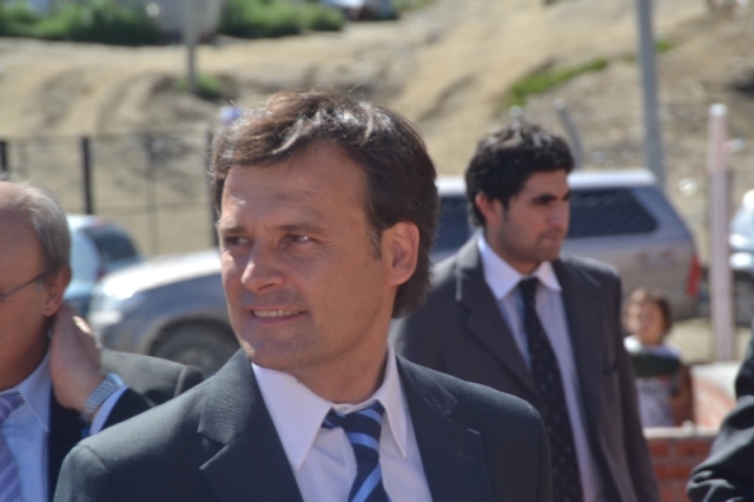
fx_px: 3768
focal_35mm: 180
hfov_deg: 11.4
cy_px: 251
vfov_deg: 7.6
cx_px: 377
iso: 100
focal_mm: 120
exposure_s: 1/200
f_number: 9
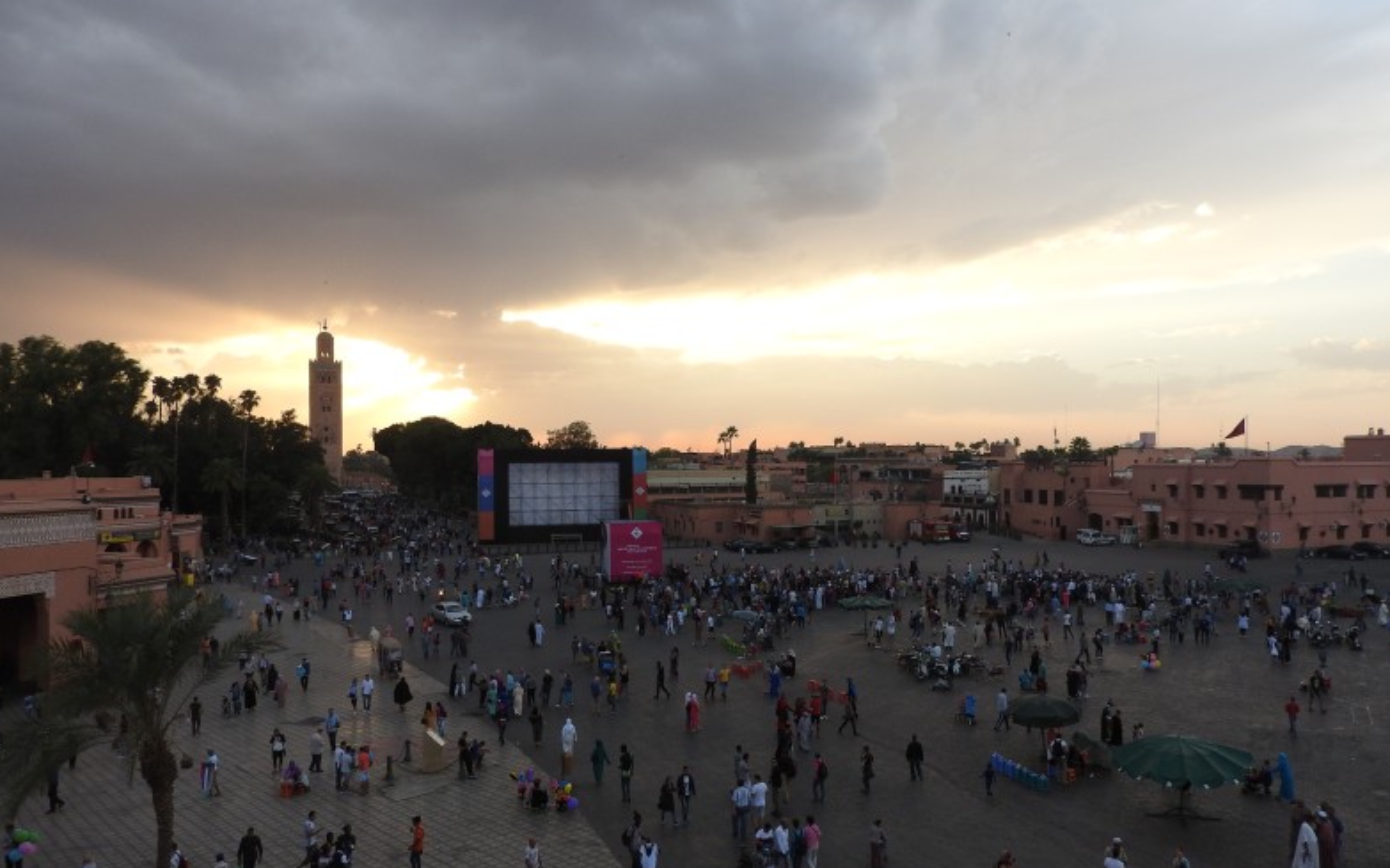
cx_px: 707
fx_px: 985
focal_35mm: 26
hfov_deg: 70.4
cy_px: 462
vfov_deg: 47.5
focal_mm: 4.3
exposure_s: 1/200
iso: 100
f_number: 3.3
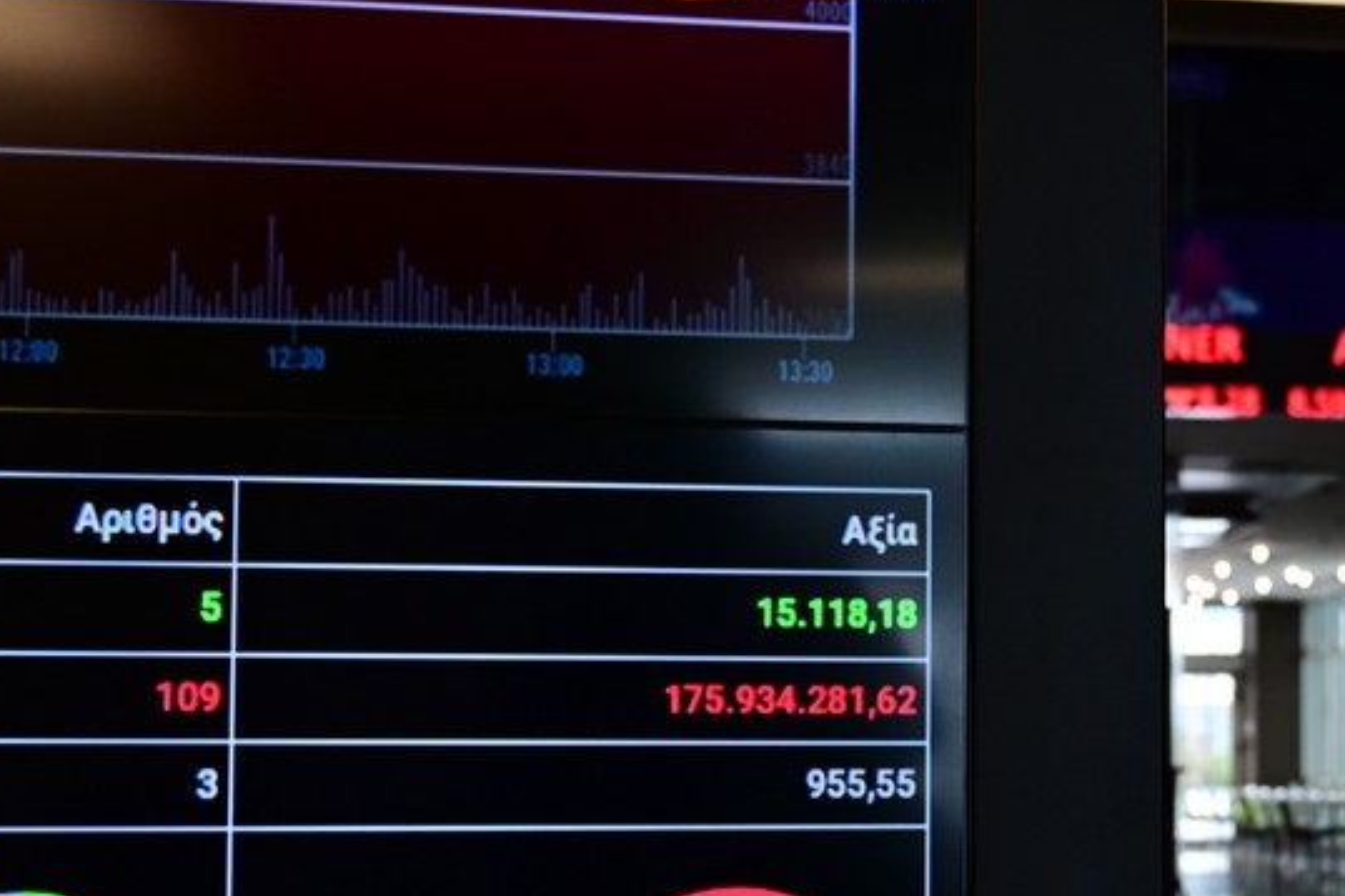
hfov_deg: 29.3
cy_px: 623
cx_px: 1107
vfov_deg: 20.2
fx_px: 2503
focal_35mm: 67
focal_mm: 30
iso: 1000
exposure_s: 1/400
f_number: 4
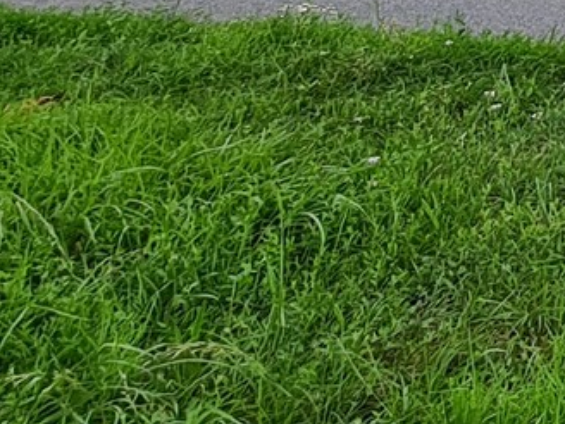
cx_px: 1223
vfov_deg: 16.1
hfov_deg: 16.7
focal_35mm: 76
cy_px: -365
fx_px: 1240
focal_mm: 2.2
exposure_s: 1/1648
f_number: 2.2
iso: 50
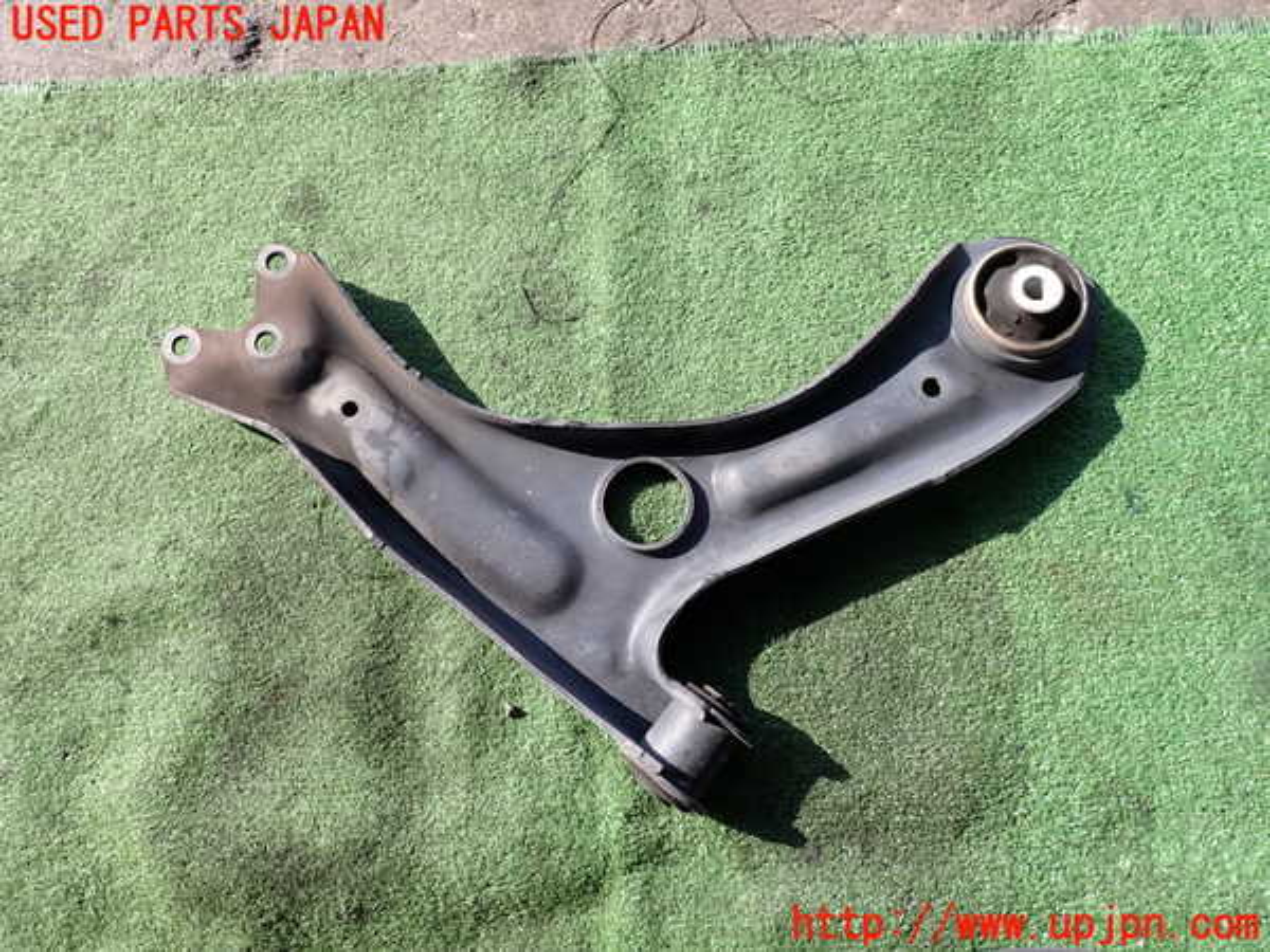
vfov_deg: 54.9
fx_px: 917
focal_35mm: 25
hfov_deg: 69.4
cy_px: 476
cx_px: 635
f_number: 2.8
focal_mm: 4.5
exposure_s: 1/640
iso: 100
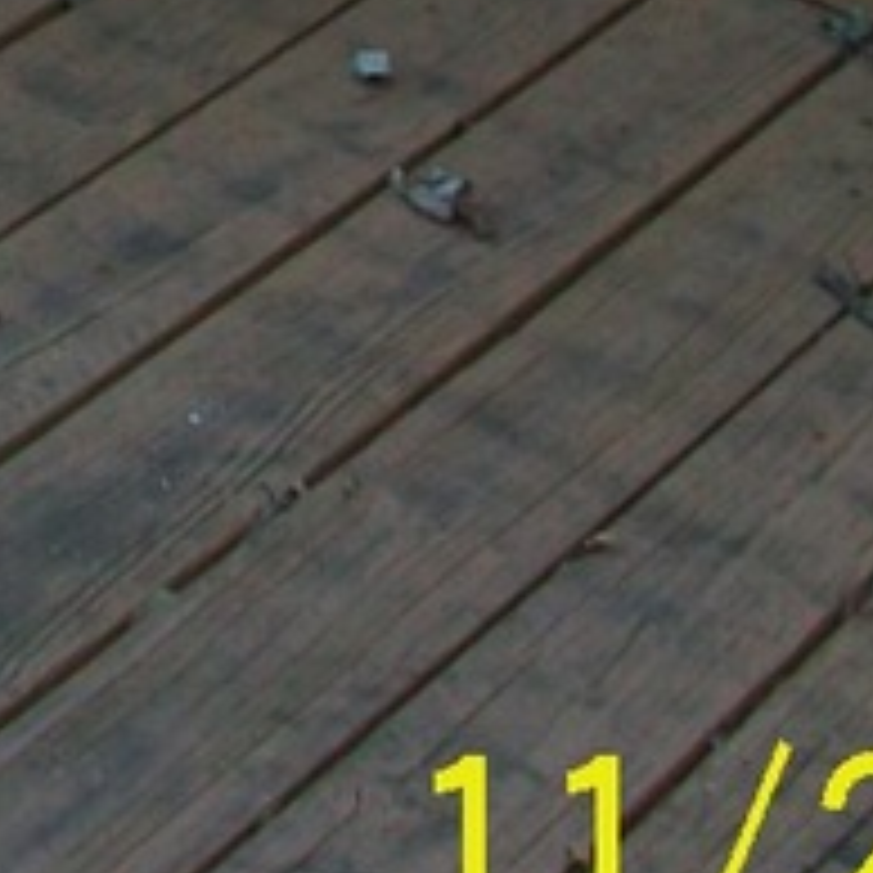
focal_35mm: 210
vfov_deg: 7.9
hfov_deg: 7.8
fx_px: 5992
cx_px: -1179
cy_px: -1026
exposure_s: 1/100
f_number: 2.8
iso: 64
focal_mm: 5.7
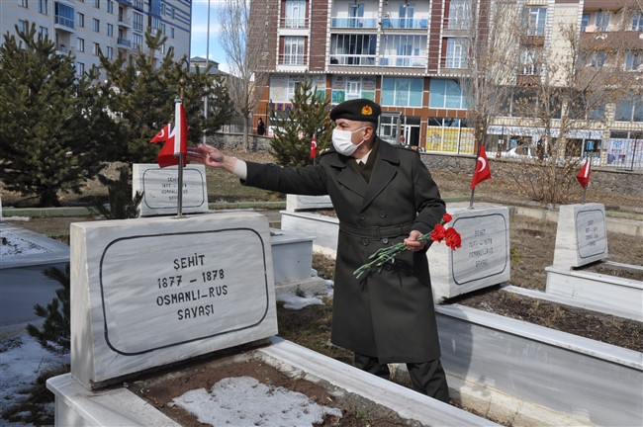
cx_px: 322
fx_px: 589
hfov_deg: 57.3
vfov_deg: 39.9
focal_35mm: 33
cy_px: 214
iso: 200
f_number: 13
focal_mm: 22
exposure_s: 1/160
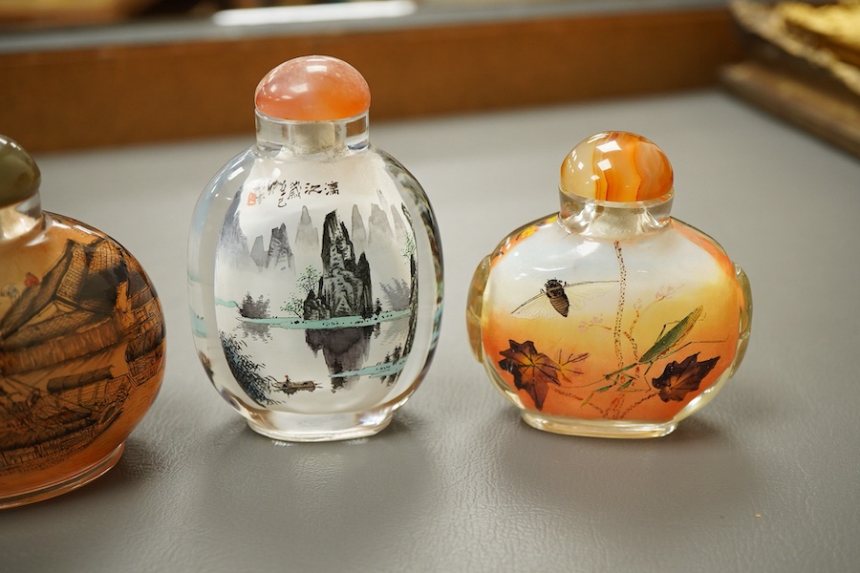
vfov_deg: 29.9
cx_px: 430
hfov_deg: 43.6
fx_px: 1075
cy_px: 286
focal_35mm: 45
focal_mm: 30
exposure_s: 1/125
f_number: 7.1
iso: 1250
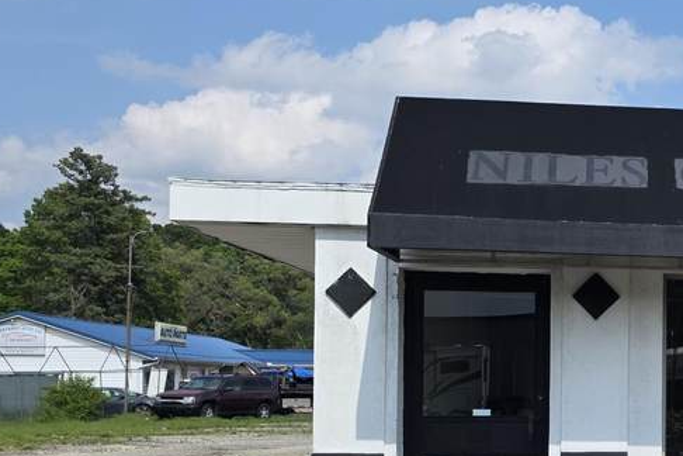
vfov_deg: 21.2
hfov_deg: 29.0
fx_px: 1195
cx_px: 742
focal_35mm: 63
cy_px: 384
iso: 80
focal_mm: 6.3
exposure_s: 1/6809
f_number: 1.7
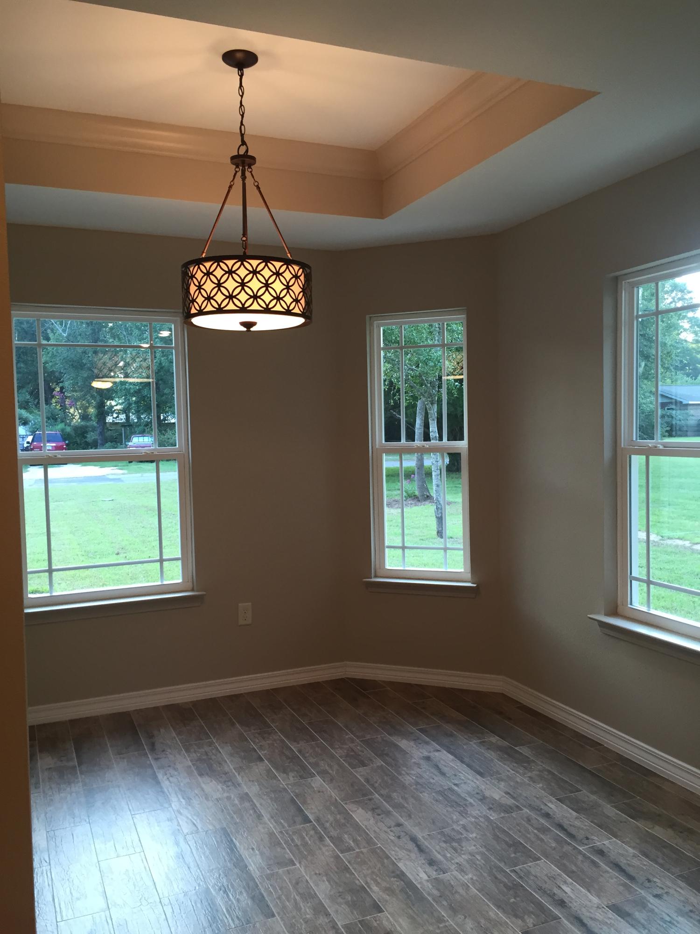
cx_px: 350
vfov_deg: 61.7
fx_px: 782
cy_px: 467
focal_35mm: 29
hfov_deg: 48.2
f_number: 2.2
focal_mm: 4.15
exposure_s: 1/30
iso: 32
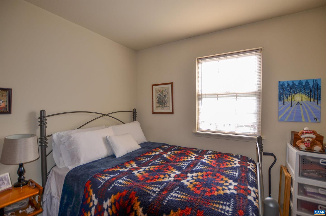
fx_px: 136
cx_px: 163
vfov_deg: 77.0
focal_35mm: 15
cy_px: 108
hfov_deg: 100.5
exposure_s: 1/100
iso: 100
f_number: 3.5
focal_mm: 10
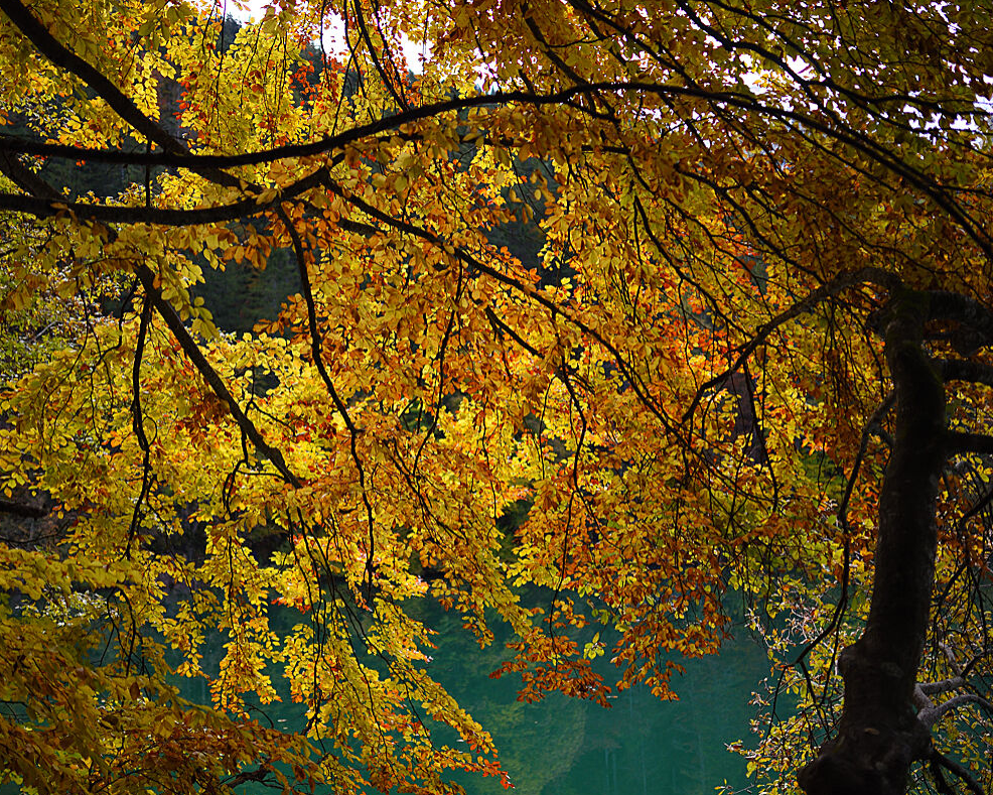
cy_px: 399
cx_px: 469
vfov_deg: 37.3
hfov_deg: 45.8
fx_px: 1176
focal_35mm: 40
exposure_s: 1/4000
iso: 400
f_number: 1.4
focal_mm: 35
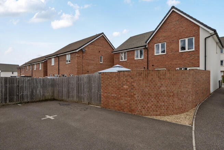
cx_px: 112
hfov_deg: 86.9
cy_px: 75
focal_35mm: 19
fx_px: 118
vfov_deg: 64.6
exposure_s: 1/200
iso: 400
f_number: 8
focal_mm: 13
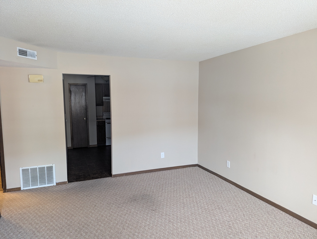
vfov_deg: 56.9
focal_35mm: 24
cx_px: 158
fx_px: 220
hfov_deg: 71.5
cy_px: 120
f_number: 1.85
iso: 227
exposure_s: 1/23.8
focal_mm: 6.81
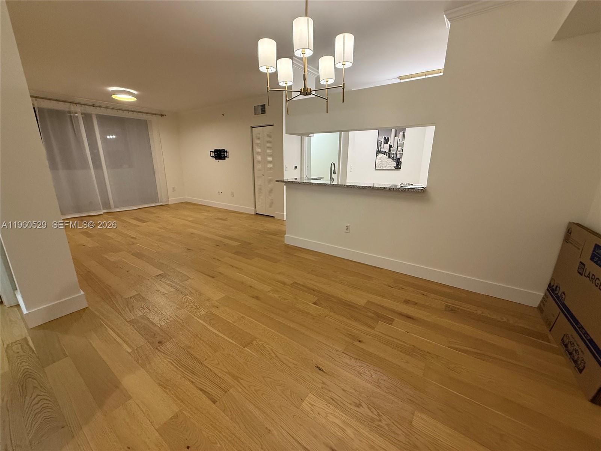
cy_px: 226
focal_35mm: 14
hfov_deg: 102.1
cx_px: 300
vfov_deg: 85.7
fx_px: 243
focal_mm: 2.22
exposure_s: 1/60
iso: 320
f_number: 2.2
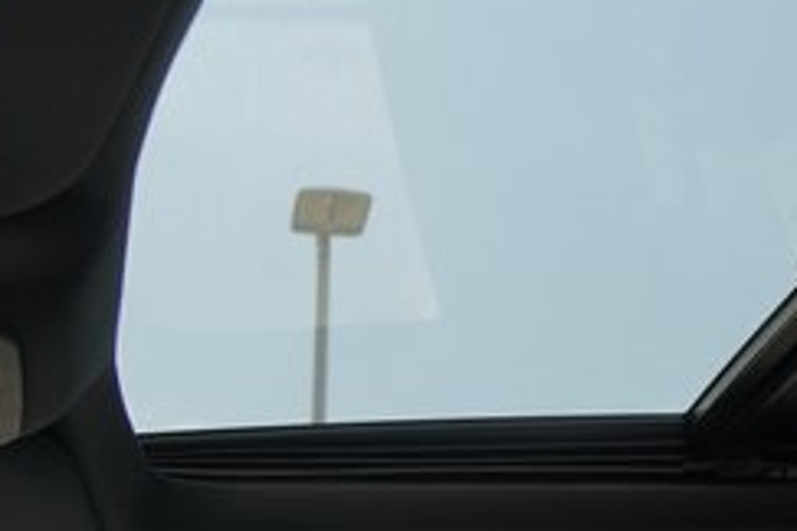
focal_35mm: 79
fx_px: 1749
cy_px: 238
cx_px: 918
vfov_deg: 17.3
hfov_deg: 23.7
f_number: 5.6
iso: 100
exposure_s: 1/80
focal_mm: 30
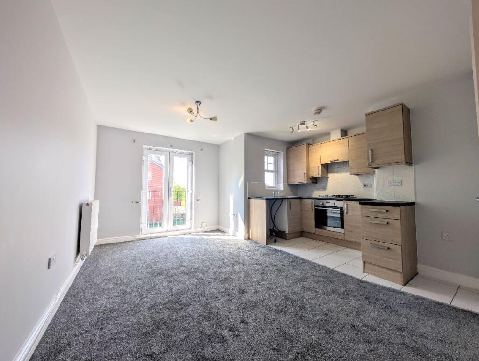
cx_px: 240
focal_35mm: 12
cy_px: 180
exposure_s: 1/485
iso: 70
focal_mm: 2.02
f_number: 1.7
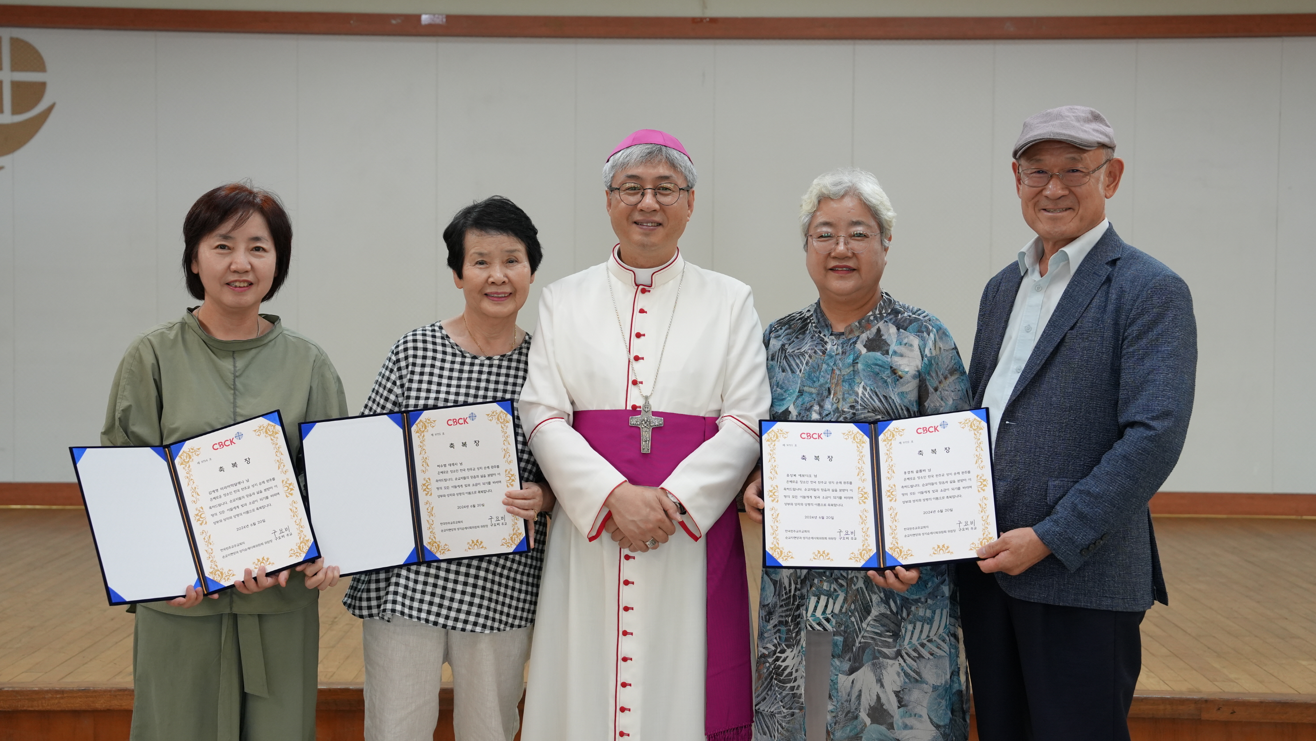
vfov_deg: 22.6
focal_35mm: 53
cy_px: 340
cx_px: 661
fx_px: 1849
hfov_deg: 39.2
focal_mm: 50
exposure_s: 1/160
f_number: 4
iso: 1250
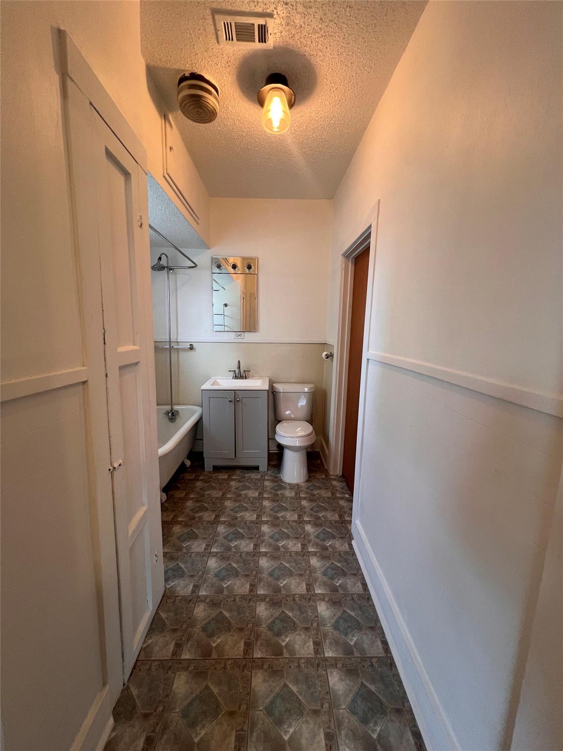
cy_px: 376
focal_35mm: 13
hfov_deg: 89.9
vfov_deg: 106.2
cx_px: 282
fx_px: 282
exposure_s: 1/60
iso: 160
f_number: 1.8
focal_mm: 1.57
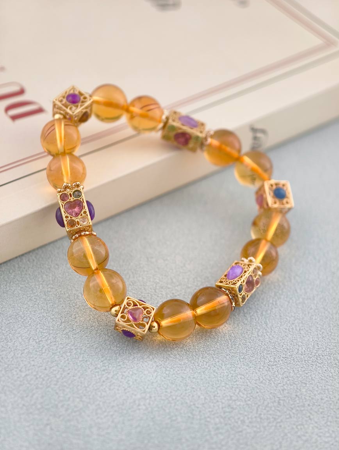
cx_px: 170
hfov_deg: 17.4
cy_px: 225
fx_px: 1107
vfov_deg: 23.0
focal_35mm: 85
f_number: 2.67
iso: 125
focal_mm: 22.48
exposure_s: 1/160
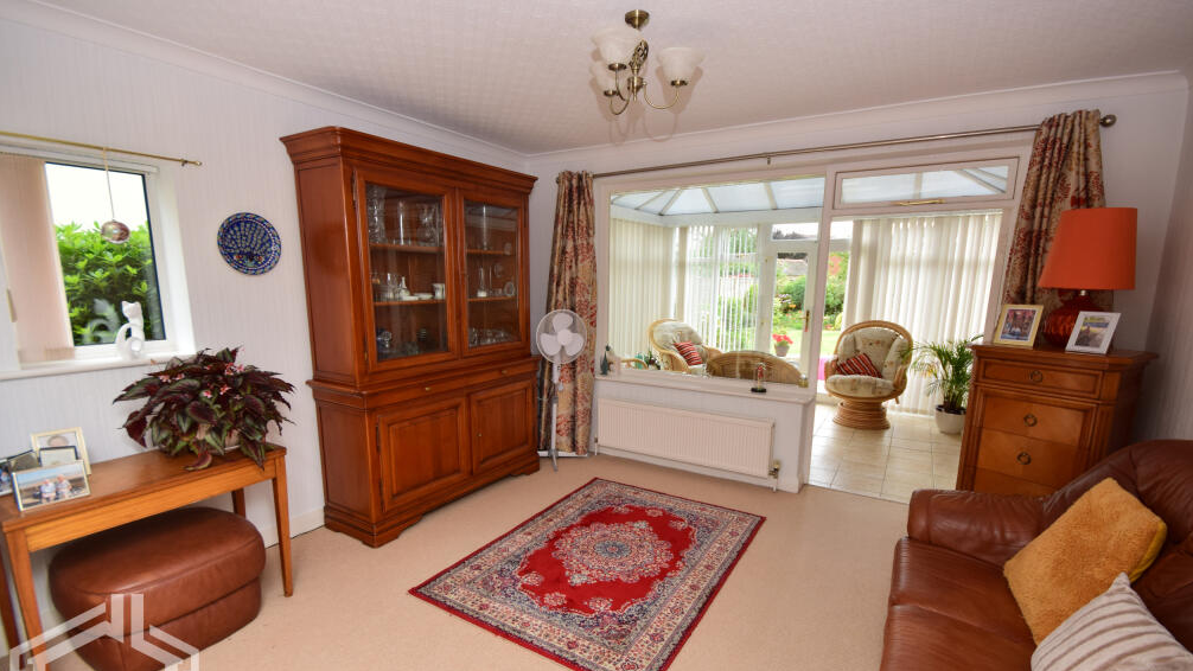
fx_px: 506
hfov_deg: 99.4
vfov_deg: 66.7
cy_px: 386
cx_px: 587
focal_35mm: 16
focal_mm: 10
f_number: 9
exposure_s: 1/60
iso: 320
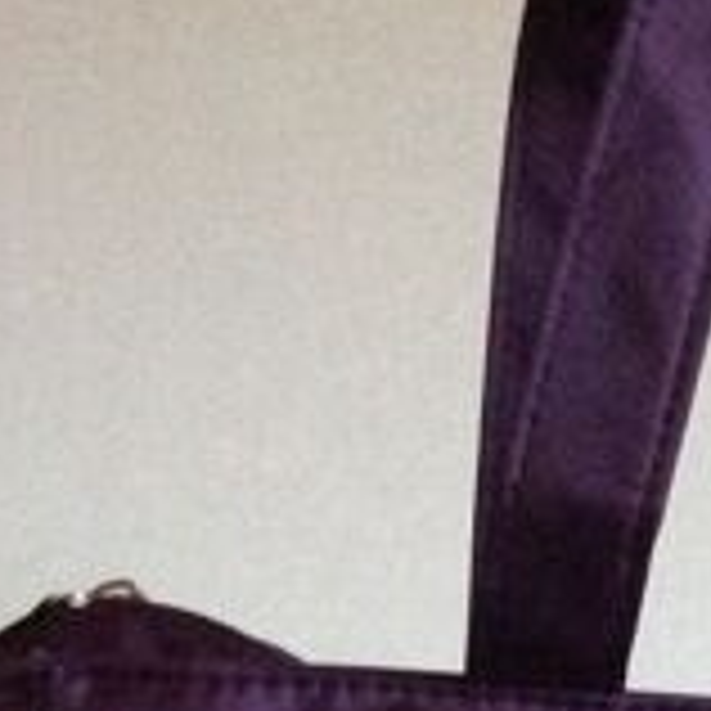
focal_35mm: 126
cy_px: 1289
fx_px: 2928
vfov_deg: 12.6
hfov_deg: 13.3
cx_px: 963
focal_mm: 4.28
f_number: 2.4
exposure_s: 1/15
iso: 640
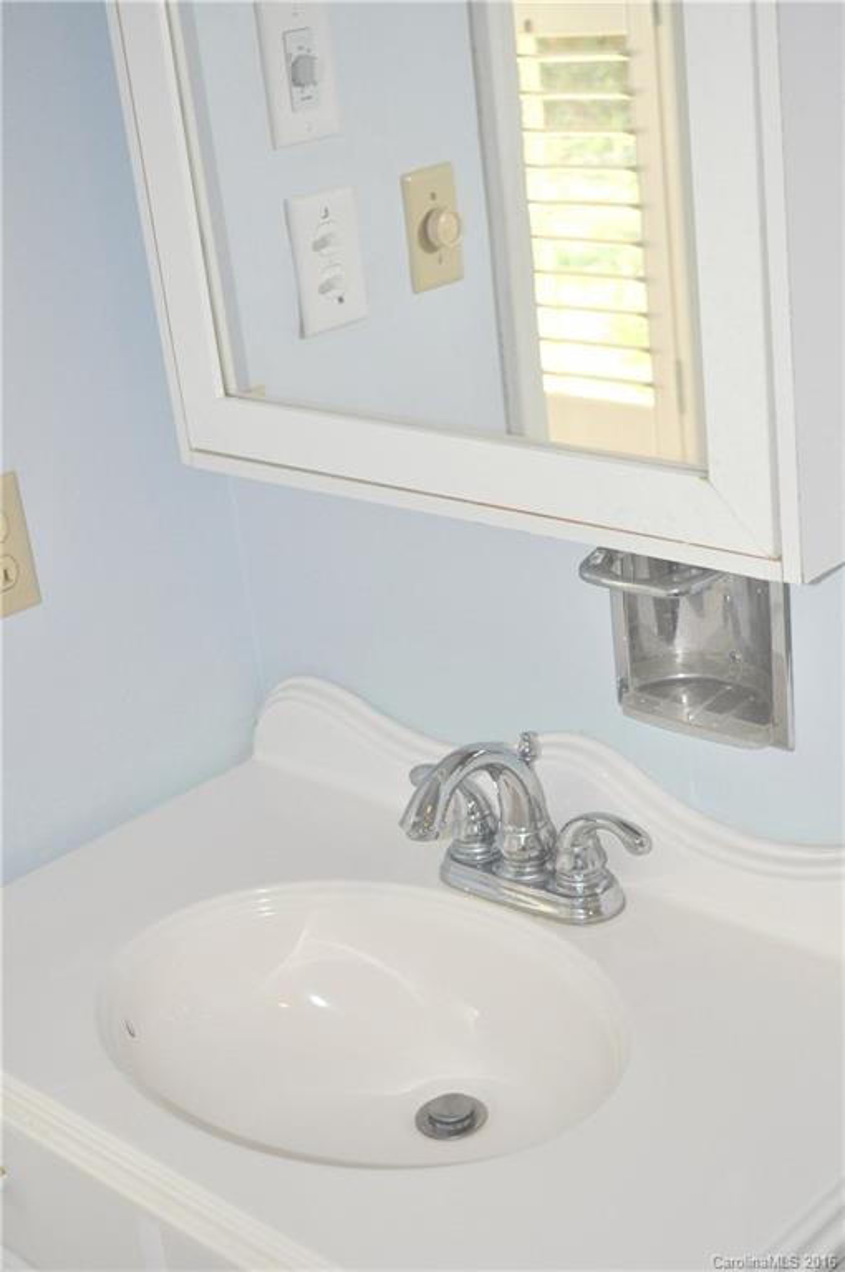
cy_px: 636
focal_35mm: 52
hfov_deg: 25.7
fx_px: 1853
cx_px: 422
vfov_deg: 37.9
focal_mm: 35
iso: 800
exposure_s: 1/60
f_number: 5
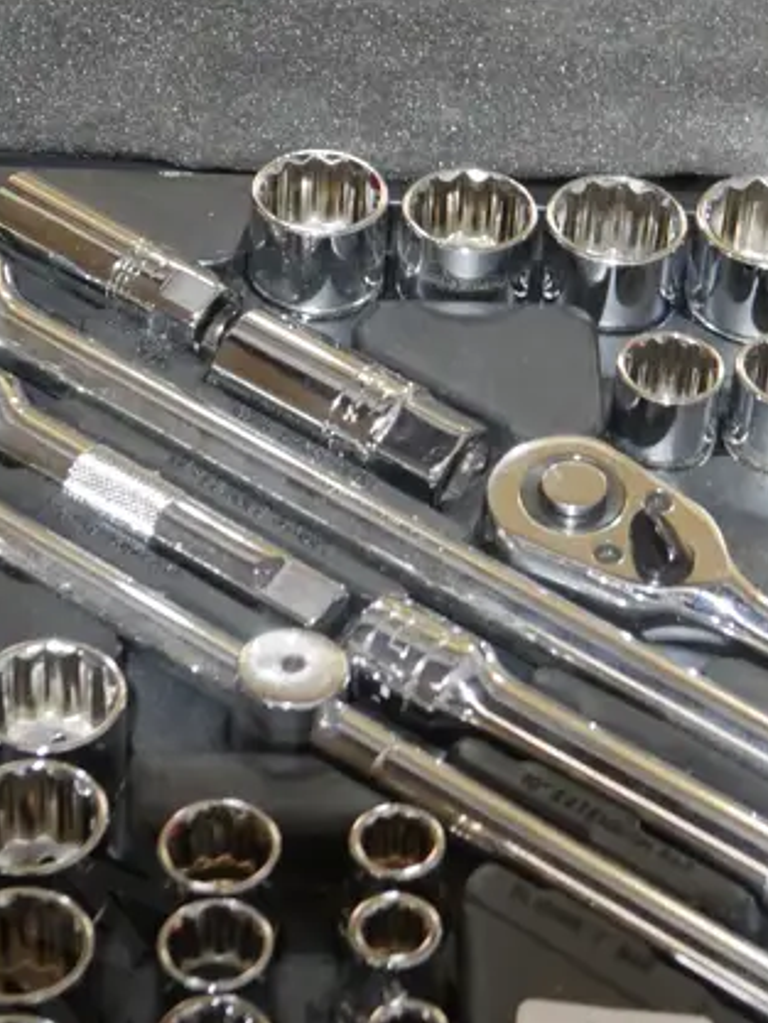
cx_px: 607
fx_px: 3193
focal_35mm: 108
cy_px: 240
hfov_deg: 13.6
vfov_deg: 18.1
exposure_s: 1/60
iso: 1600
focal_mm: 22
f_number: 4.7
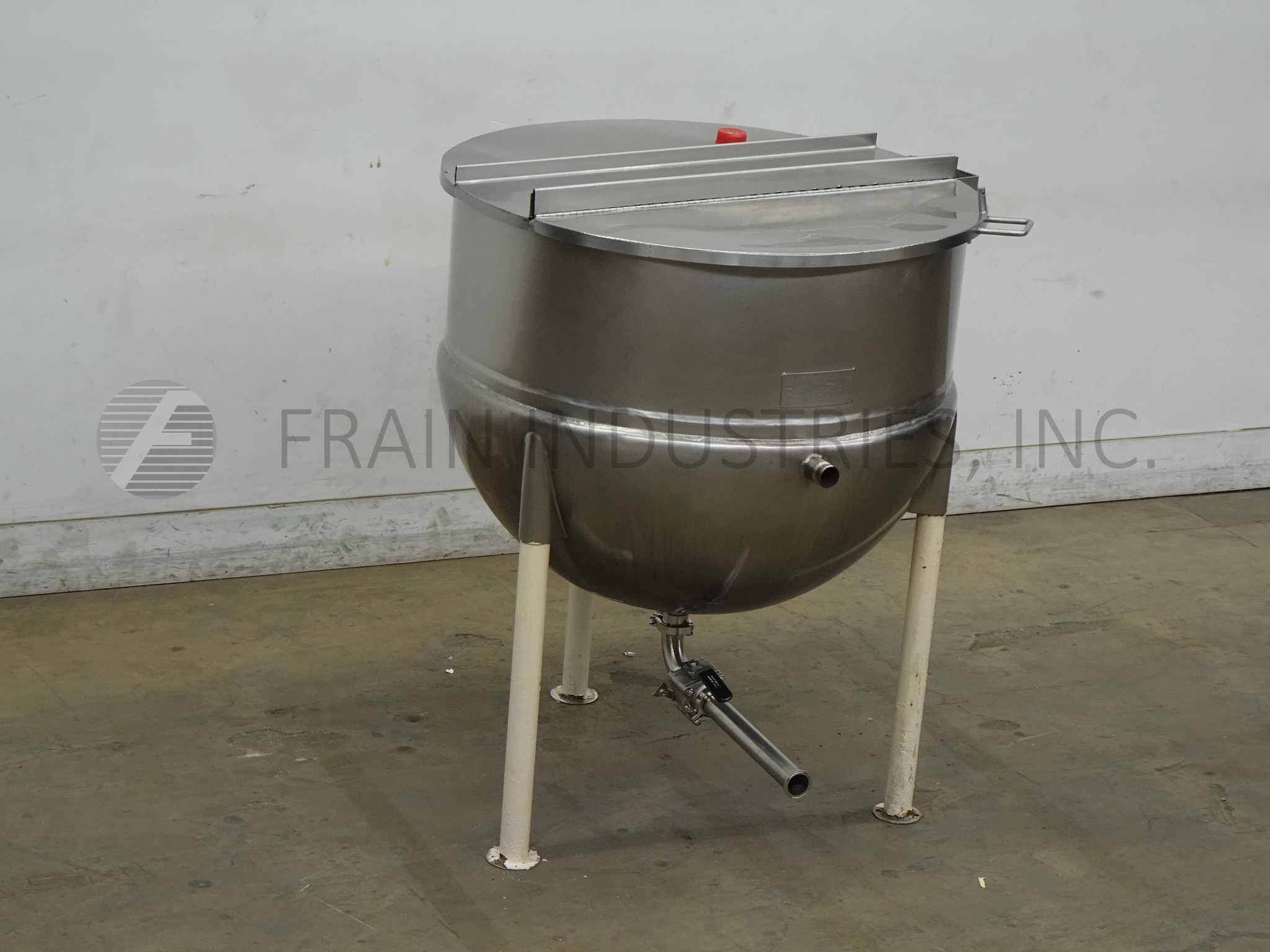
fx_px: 2752
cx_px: 635
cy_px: 476
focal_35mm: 75
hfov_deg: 26.0
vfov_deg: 19.6
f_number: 5
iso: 320
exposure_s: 1/80
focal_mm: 11.92
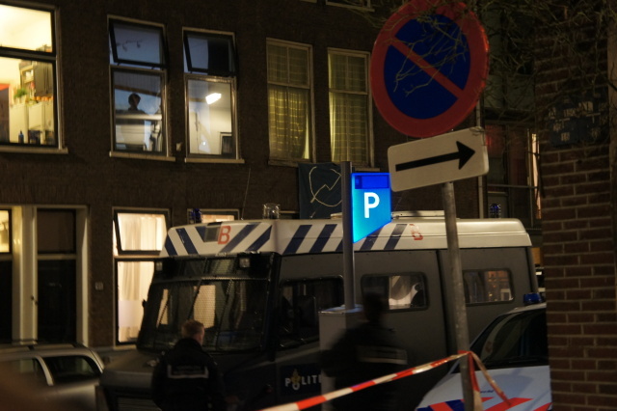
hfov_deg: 29.3
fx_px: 1182
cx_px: 308
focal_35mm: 69
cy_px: 206
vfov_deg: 19.7
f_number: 5
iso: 1600
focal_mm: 46
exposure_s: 1/3
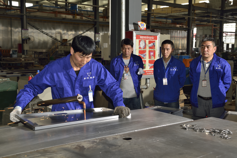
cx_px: 118
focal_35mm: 48
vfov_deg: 28.1
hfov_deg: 41.1
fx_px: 316
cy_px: 79
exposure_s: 1/60
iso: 200
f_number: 5.6
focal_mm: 48
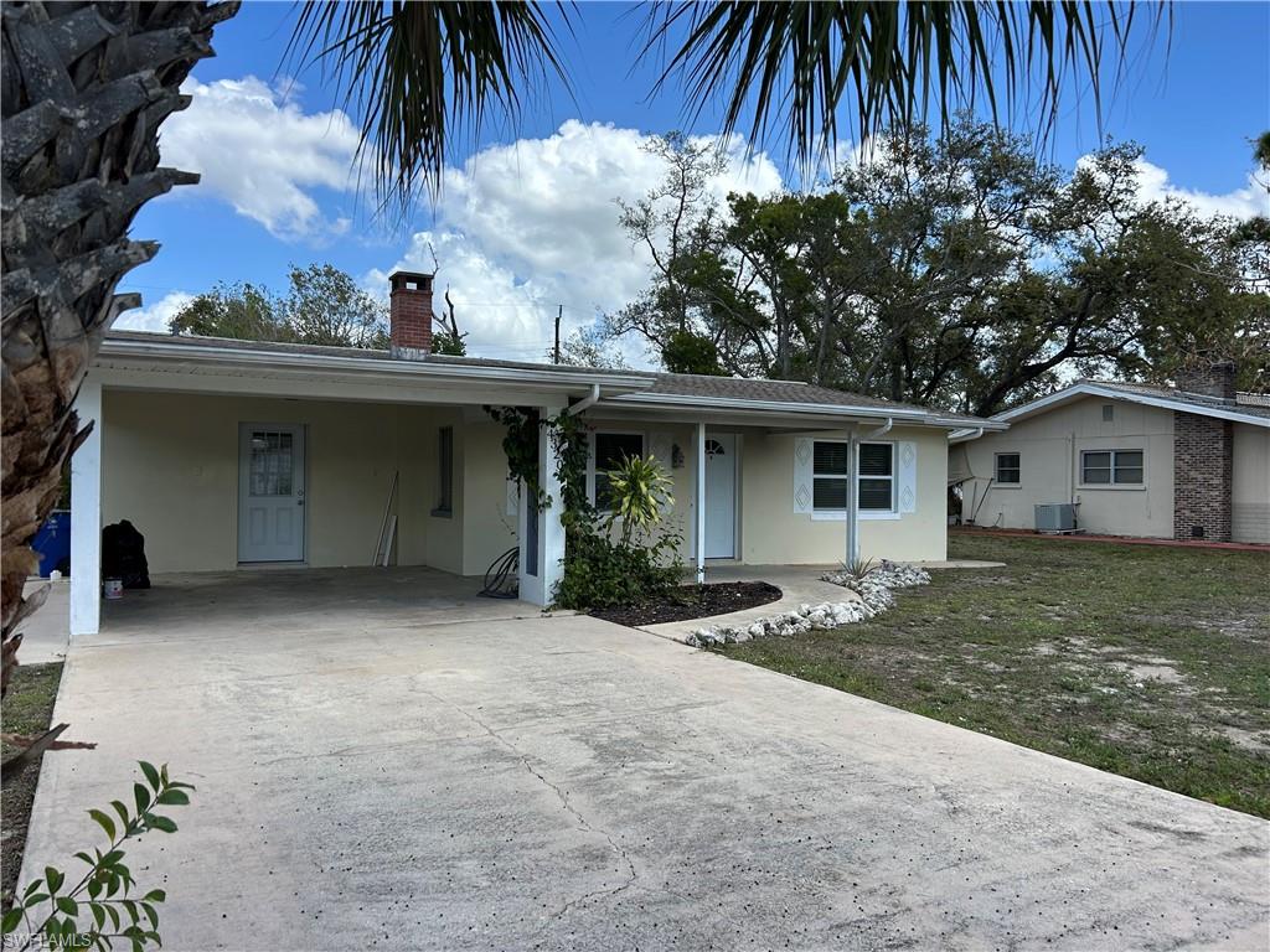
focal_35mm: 26
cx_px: 635
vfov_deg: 53.1
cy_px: 476
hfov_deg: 67.3
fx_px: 954
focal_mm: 5.7
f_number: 1.5
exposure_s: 1/3077
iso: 50
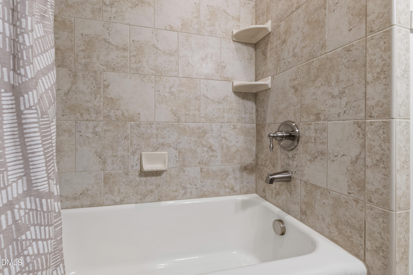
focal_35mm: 15
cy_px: 138
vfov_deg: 77.3
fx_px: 172
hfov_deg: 100.4
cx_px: 206
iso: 100
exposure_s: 1/1.25
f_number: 8
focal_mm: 10
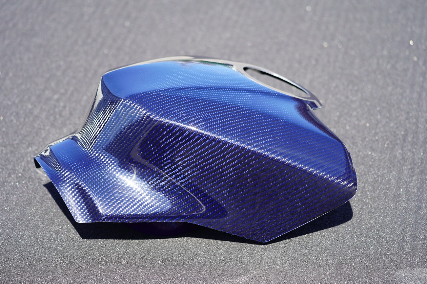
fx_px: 1518
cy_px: 142
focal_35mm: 128
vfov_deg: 10.7
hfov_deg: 16.0
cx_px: 214
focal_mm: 128
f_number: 5
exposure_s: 1/160
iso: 100
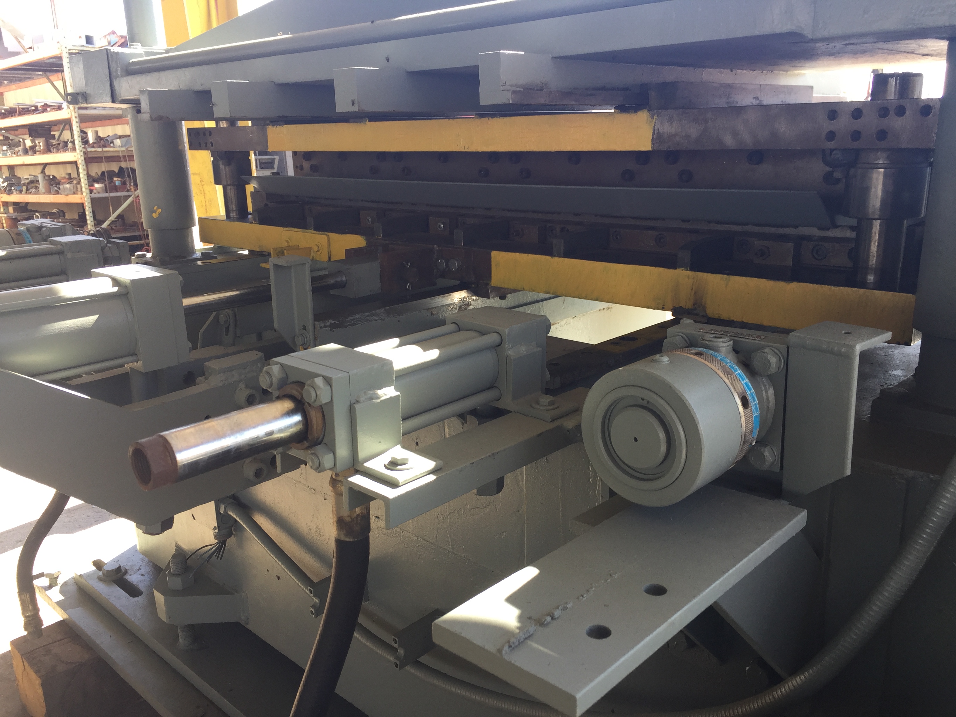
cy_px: 358
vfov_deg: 48.2
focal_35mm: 29
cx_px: 478
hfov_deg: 61.7
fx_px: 801
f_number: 2.2
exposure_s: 1/120
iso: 32
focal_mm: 4.15
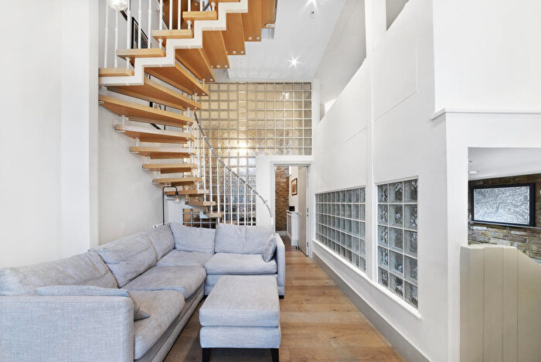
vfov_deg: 85.5
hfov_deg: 108.3
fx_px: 196
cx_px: 270
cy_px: 181
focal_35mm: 13
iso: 250
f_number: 16
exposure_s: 1/1.67
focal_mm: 13
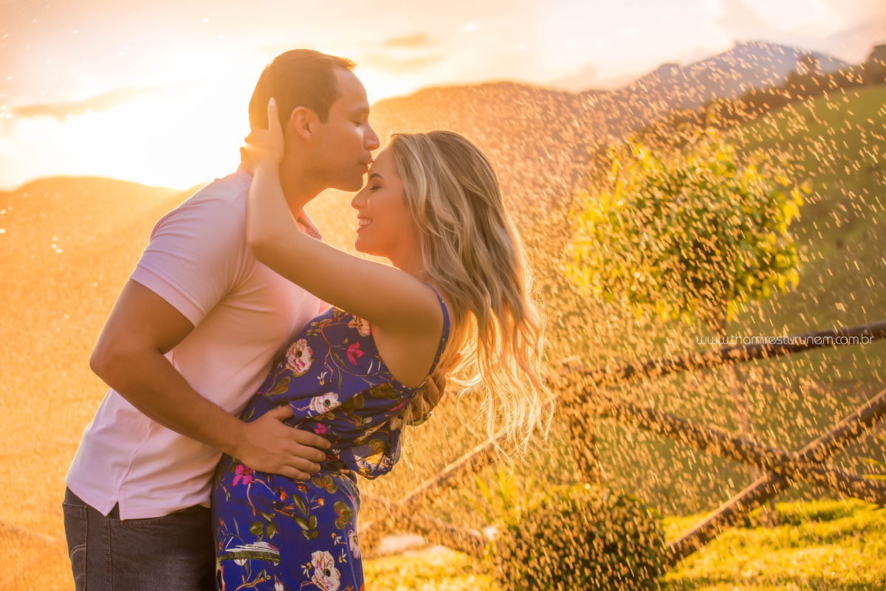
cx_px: 443
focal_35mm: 70
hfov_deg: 28.8
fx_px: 1723
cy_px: 296
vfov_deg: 19.5
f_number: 4.5
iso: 100
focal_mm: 70
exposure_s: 1/320
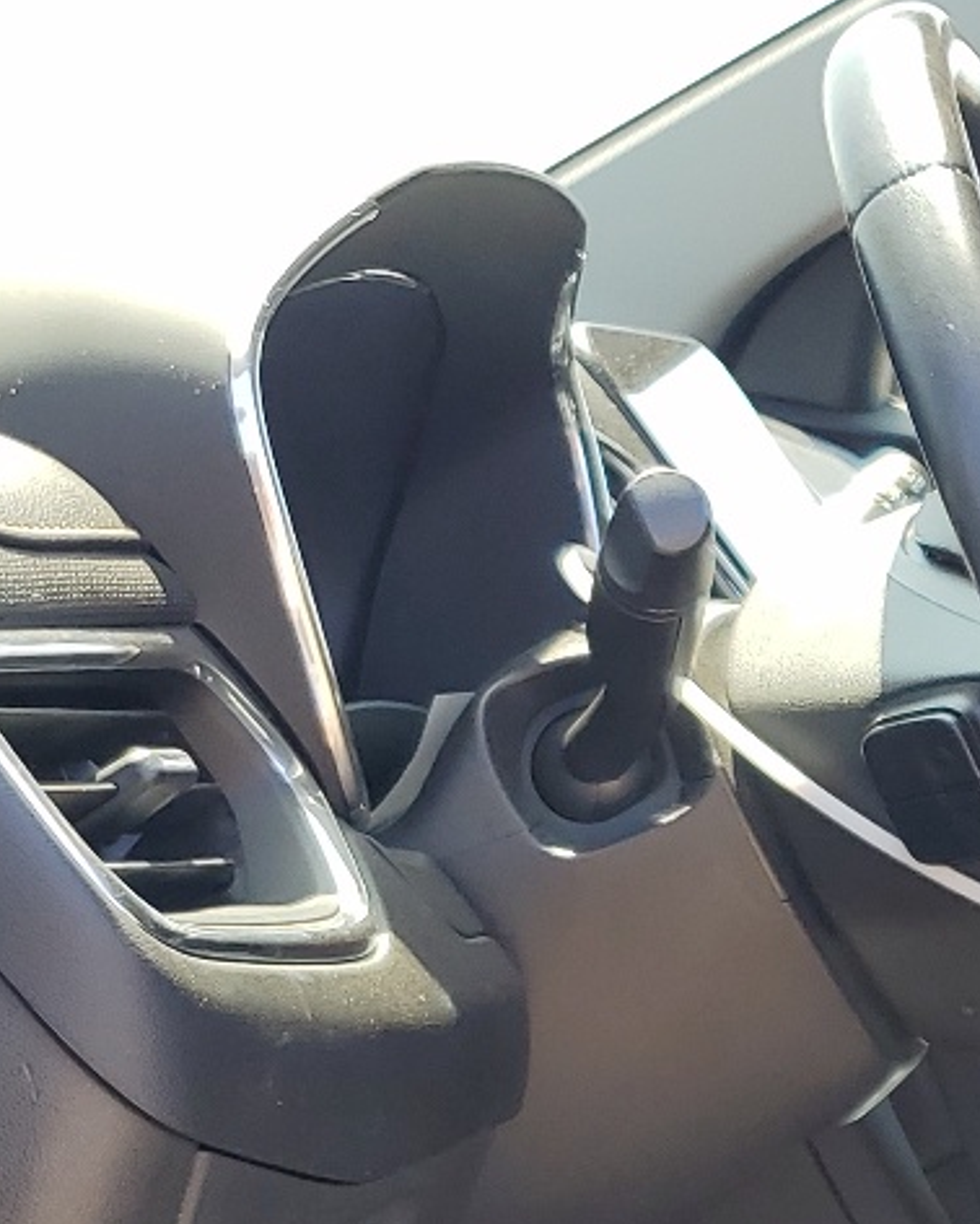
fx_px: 3116
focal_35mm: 86
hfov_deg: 15.6
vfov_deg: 21.6
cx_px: 1693
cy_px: 1157
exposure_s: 1/294
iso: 50
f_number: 1.5
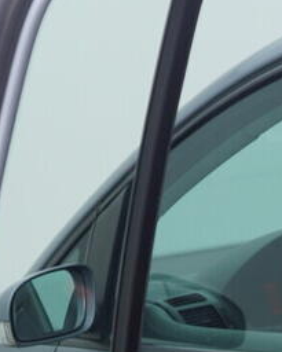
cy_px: 432
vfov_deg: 13.8
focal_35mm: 135
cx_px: 560
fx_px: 1408
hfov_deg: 10.5
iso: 160
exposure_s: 1/40
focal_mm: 24
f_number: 2.8
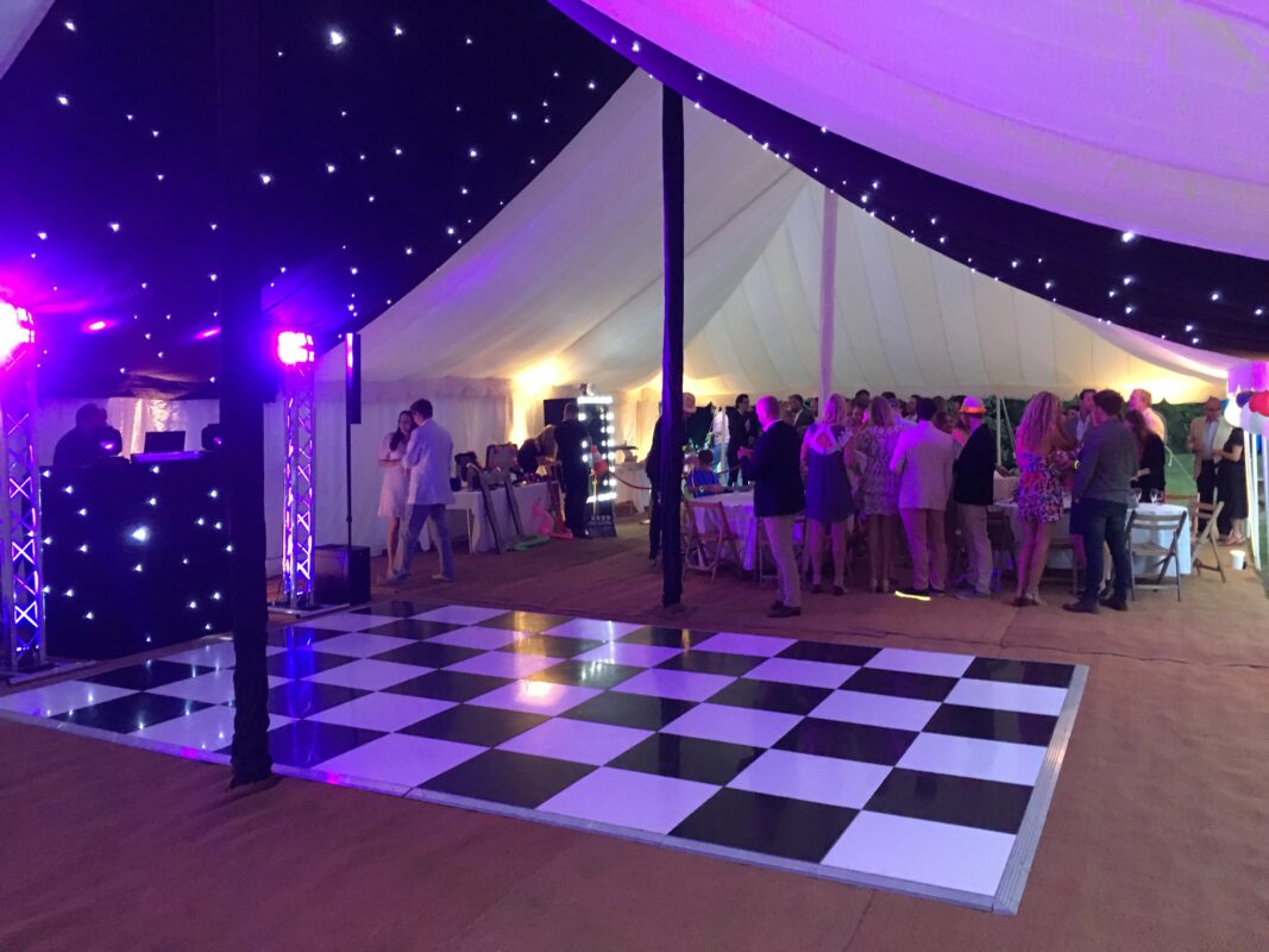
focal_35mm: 29
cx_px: 634
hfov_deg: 61.7
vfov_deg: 48.2
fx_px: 1063
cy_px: 476
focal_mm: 4.15
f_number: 2.2
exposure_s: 1/17
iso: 320
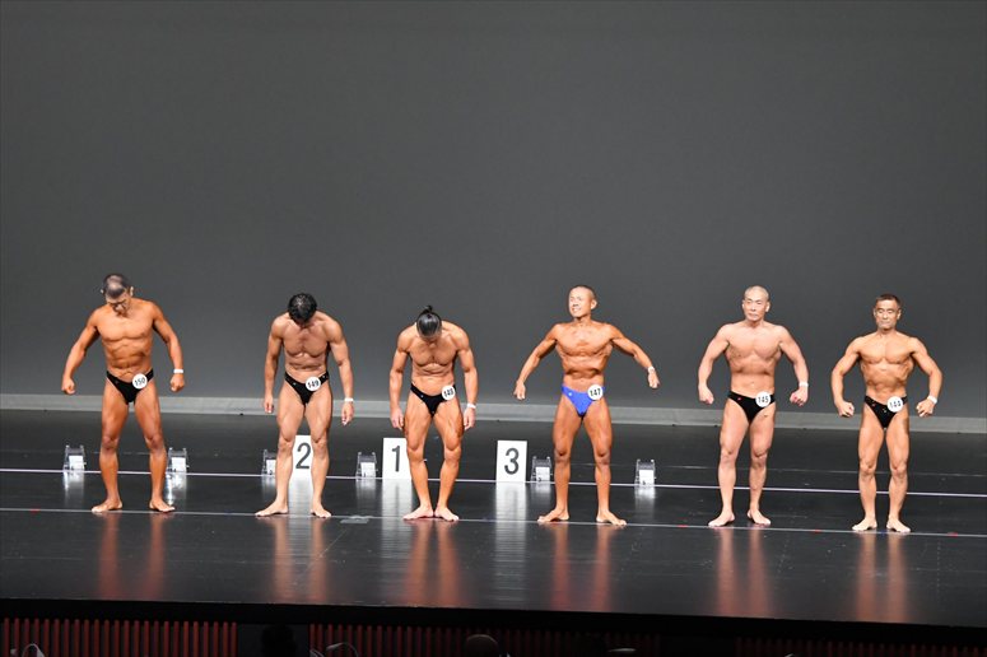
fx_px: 4111
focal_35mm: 150
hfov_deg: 13.7
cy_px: 328
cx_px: 494
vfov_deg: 9.1
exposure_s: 1/400
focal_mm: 100
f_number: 5.6
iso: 5000
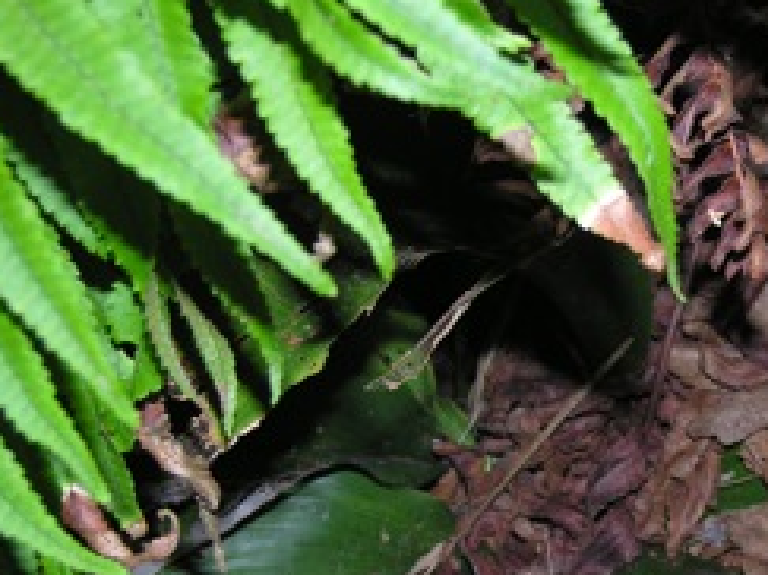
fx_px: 1552
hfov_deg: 27.3
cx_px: 613
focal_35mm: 70
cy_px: 532
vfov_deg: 20.5
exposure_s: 1/60.1
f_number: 3
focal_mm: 8.7
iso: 50
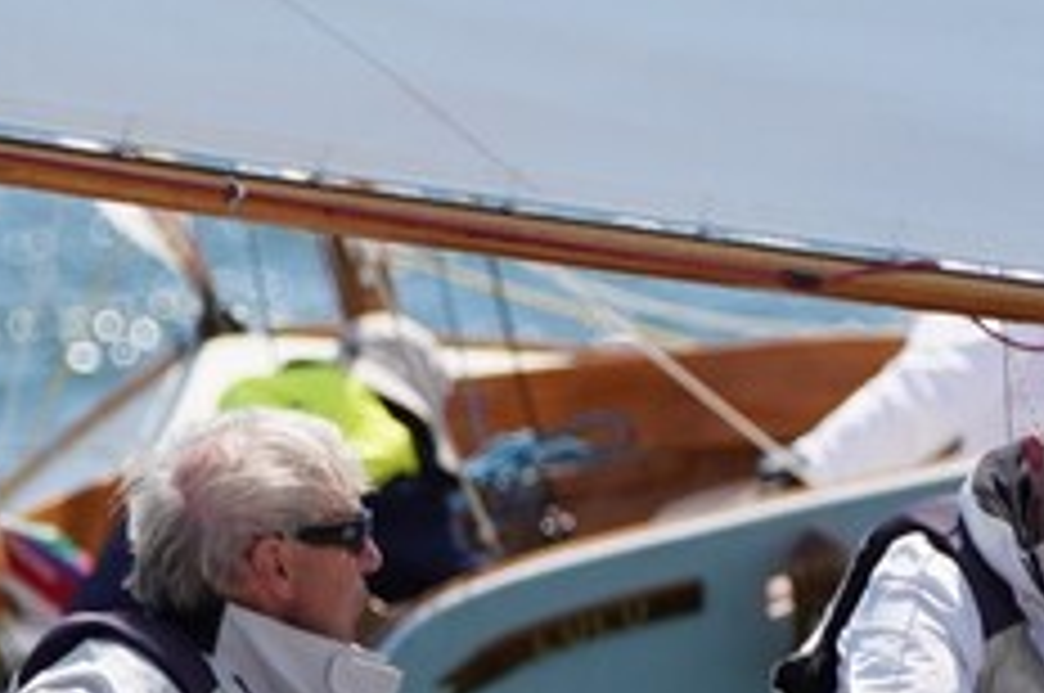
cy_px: 785
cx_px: 720
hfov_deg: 1.2
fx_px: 50237
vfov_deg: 0.8
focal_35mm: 1735
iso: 320
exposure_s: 1/1600
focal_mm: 335
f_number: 5.6
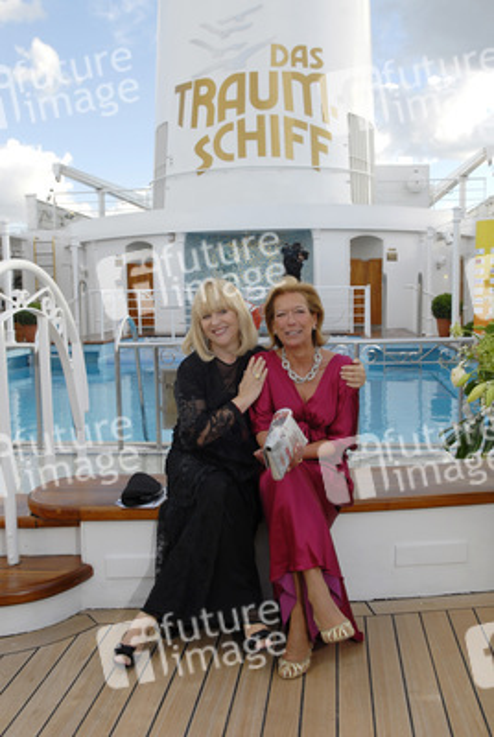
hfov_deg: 38.5
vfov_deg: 55.0
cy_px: 368
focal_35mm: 34
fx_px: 708
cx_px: 247
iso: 125
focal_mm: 23
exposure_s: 1/125
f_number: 8
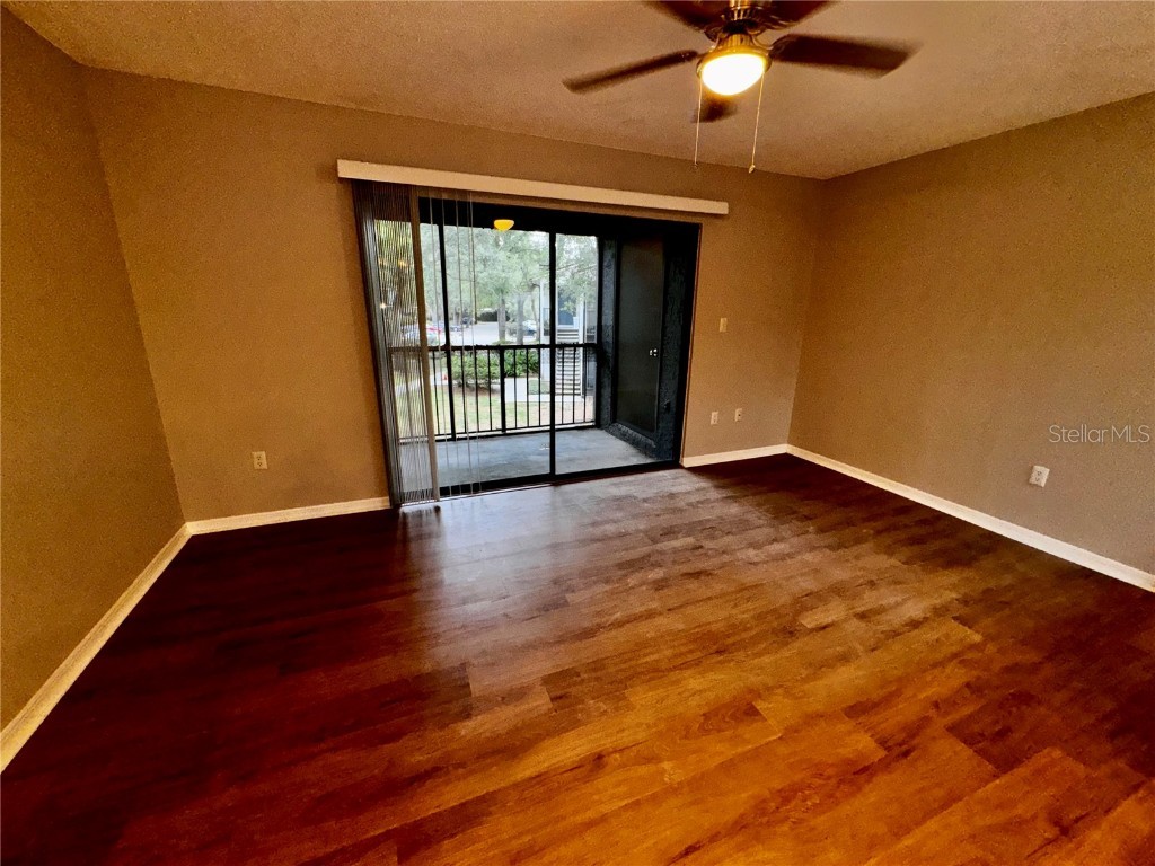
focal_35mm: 14
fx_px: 467
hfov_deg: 102.1
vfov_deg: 85.7
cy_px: 433
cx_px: 578
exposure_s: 1/83
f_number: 2.2
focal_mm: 2.22
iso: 80
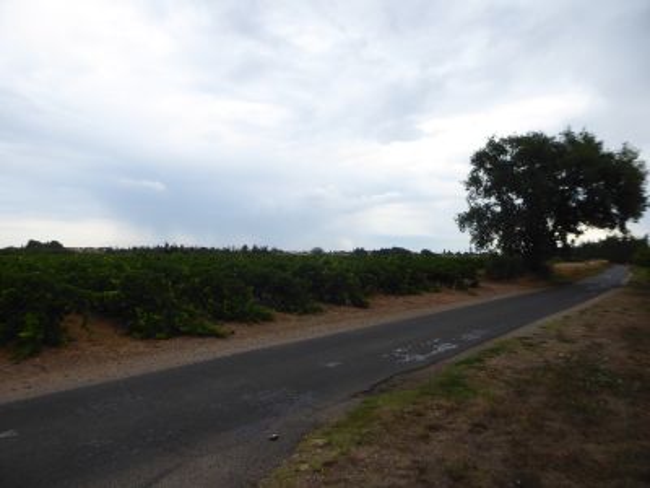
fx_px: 469
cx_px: 325
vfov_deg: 54.9
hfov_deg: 69.4
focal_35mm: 25
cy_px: 244
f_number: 3.3
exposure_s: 1/200
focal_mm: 4.3
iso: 80
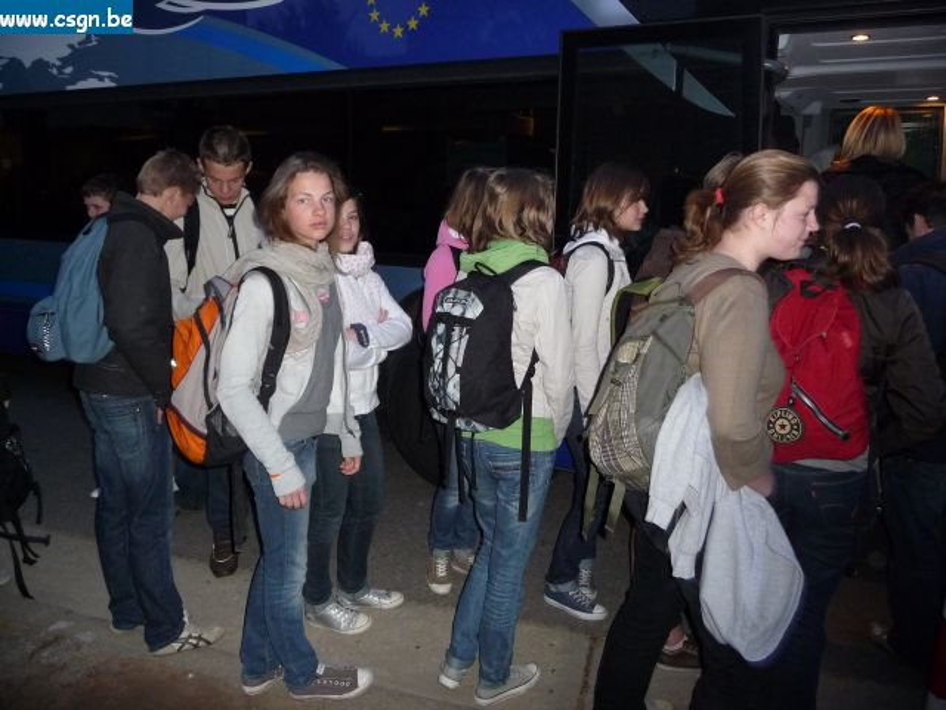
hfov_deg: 63.4
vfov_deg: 49.7
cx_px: 473
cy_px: 355
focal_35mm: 28
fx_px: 765
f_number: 3.3
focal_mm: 4.7
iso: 320
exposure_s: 1/30
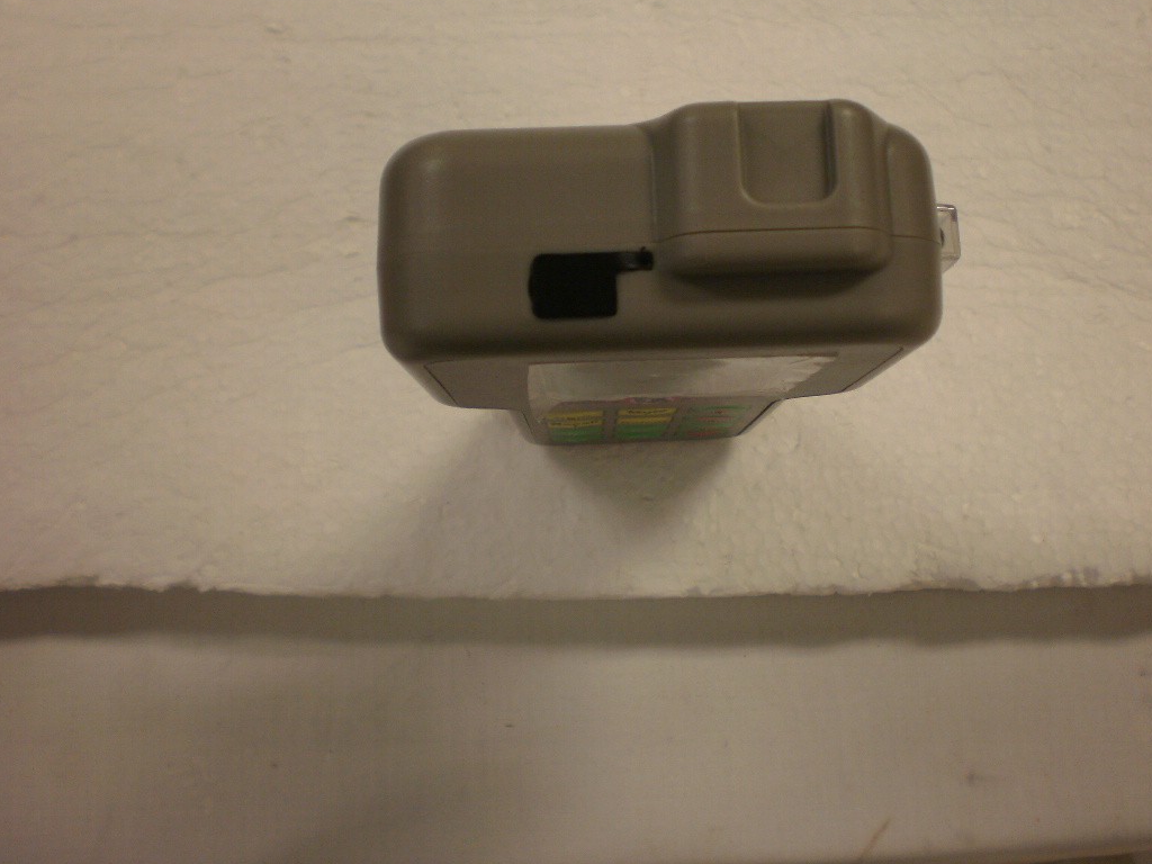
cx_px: 698
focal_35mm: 45
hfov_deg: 41.9
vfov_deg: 32.0
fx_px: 1498
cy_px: 325
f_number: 3.1
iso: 100
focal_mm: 6.3
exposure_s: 1/40
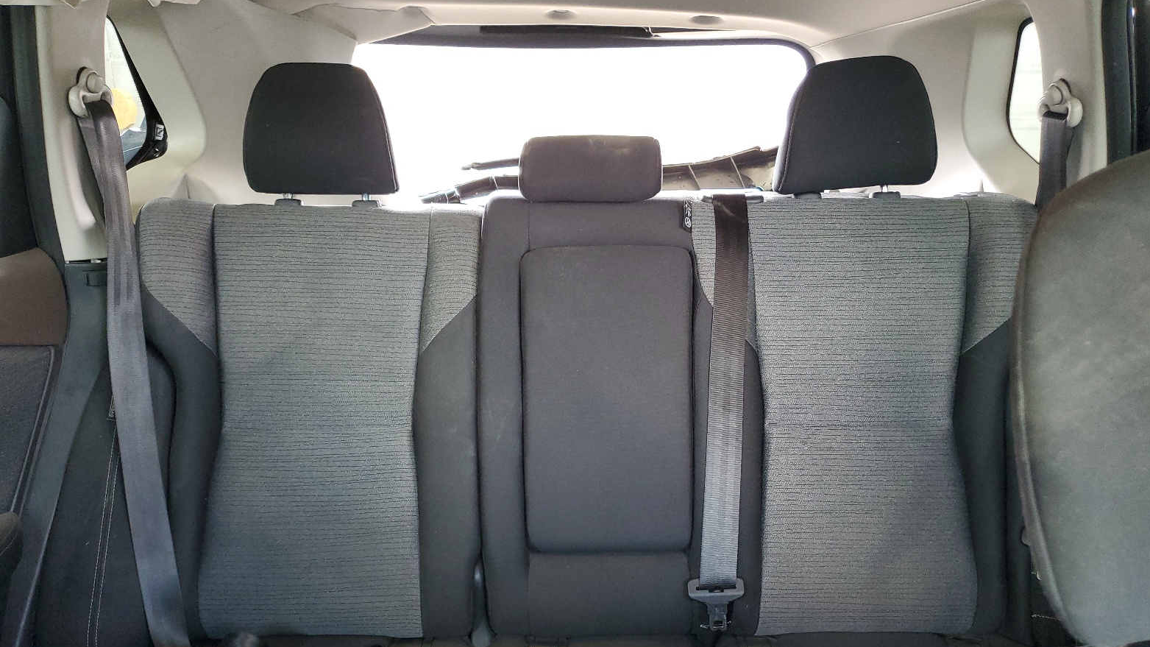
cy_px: 416
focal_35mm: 29
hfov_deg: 66.1
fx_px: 884
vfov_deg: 39.8
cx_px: 571
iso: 178
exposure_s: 1/60.2
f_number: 1.5
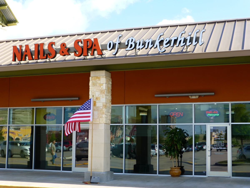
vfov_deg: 27.0
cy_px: 94
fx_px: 390
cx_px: 125
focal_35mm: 54
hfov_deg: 35.5
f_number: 4.6
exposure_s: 1/250
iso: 100
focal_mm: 9.7
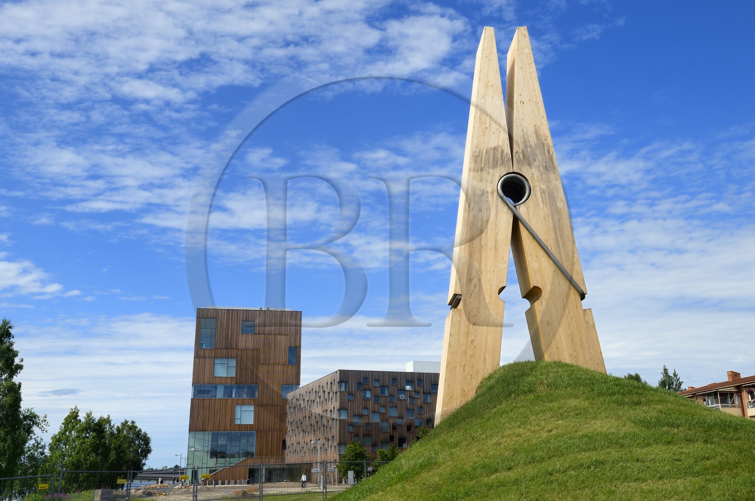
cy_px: 250
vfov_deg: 37.8
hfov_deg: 54.5
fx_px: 733
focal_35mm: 35
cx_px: 378
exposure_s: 1/250
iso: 200
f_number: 14
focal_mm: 35
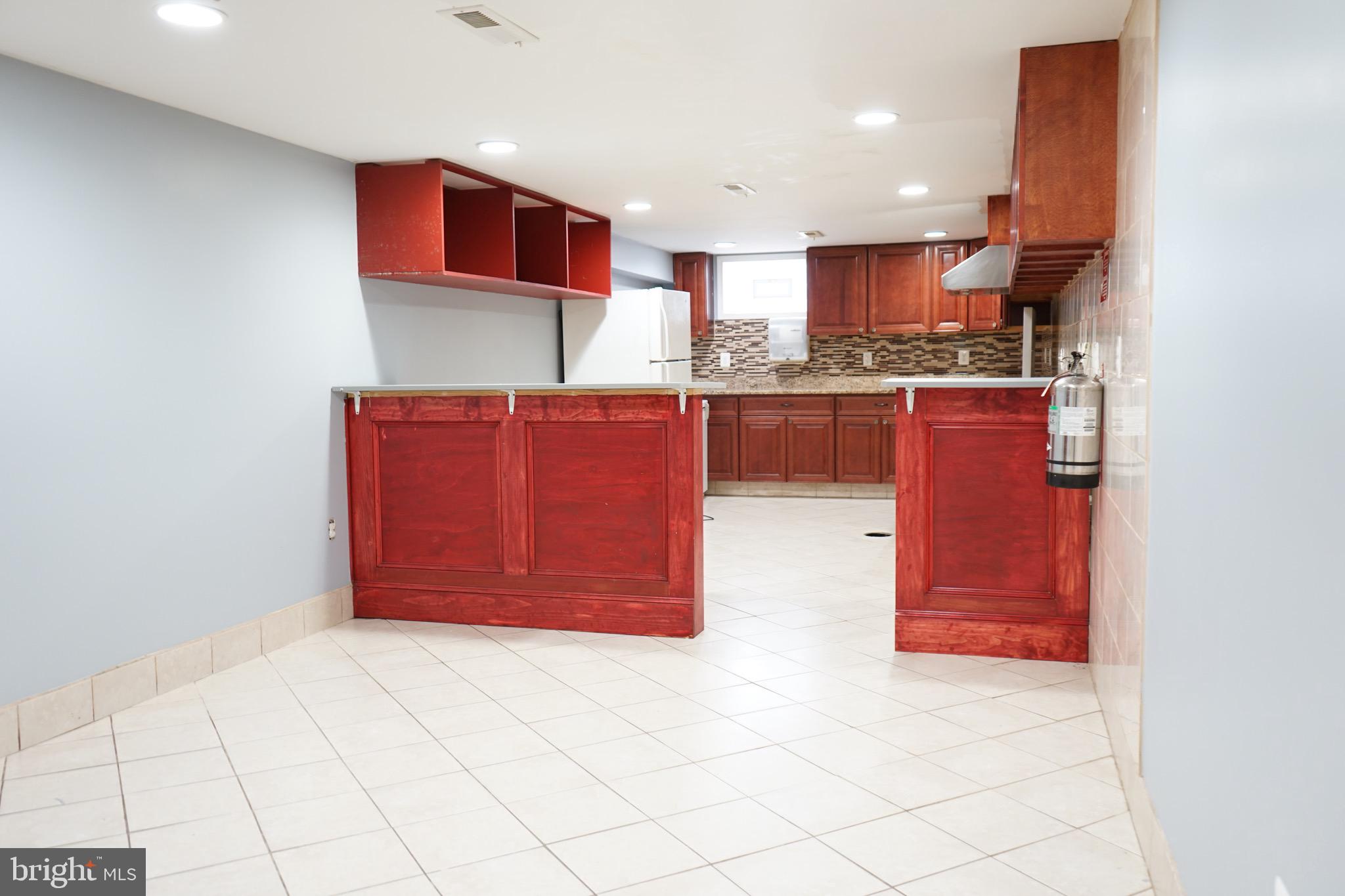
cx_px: 672
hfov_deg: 63.7
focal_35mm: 29
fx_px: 1083
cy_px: 448
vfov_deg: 45.0
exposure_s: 1/8
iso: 400
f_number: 3.5
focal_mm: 29
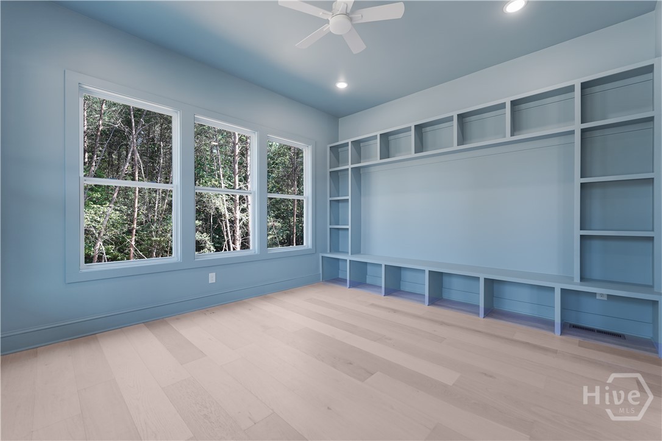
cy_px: 220
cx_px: 331
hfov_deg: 101.9
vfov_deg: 78.8
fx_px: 268
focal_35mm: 15
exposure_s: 1/30
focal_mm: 14.6
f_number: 5
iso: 1000
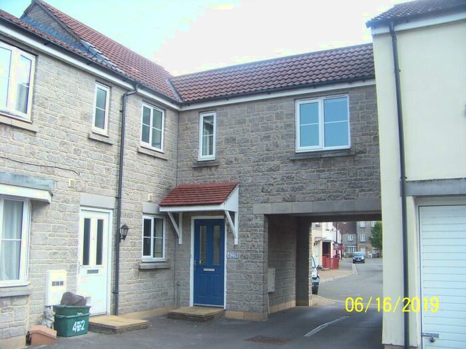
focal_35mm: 36
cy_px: 174
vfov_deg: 39.7
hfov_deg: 51.4
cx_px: 233
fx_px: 485
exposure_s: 1/200
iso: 64
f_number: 3.2
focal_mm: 5.85
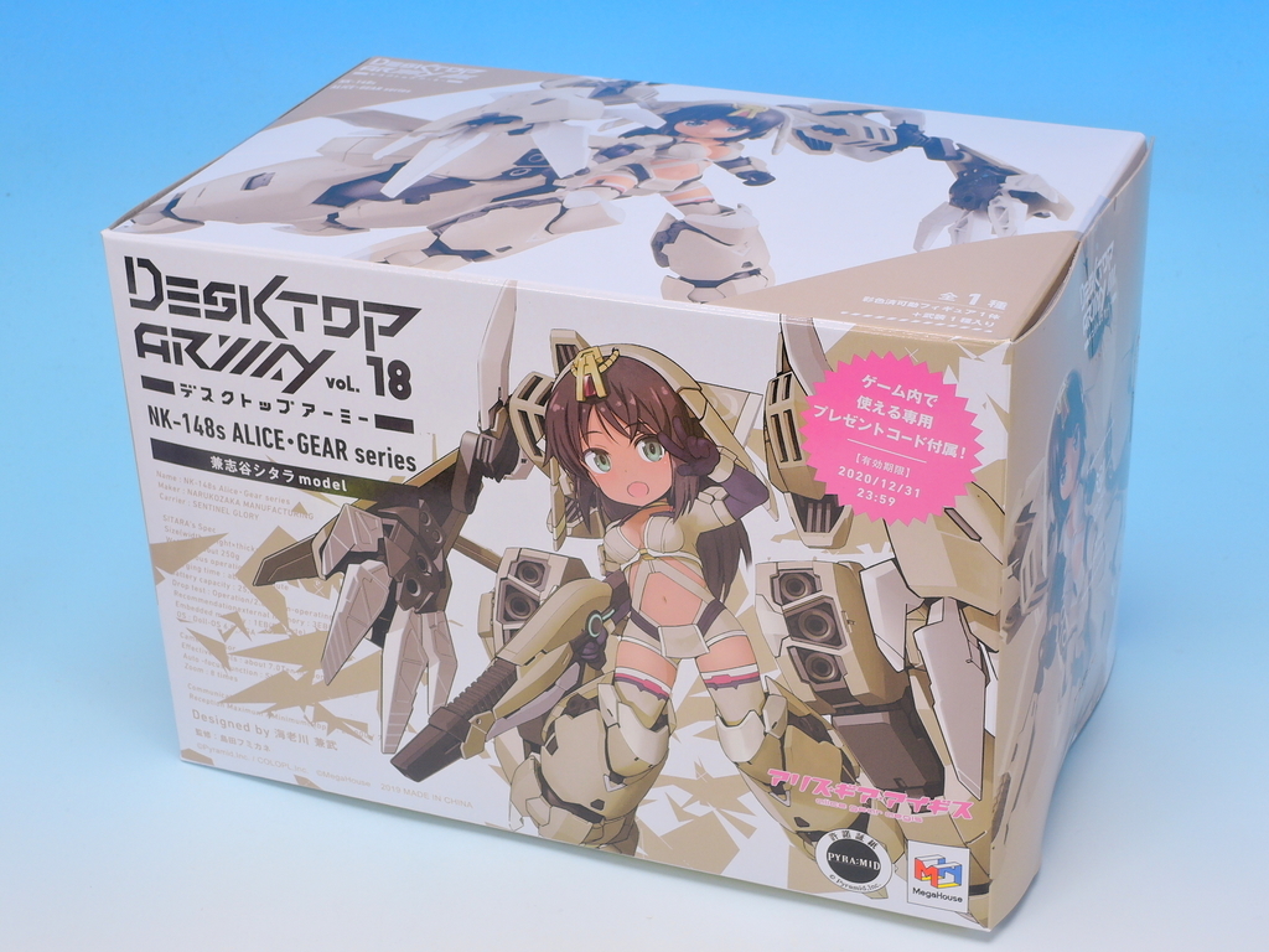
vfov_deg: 21.9
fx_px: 2456
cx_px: 634
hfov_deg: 29.0
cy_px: 476
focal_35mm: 67
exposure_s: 1/1.3
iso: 80
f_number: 8
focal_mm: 14.3
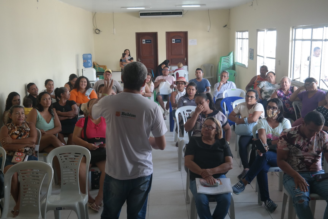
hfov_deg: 47.4
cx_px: 164
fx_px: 374
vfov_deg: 32.6
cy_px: 110
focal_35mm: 41
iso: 800
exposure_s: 1/50
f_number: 4
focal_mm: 27
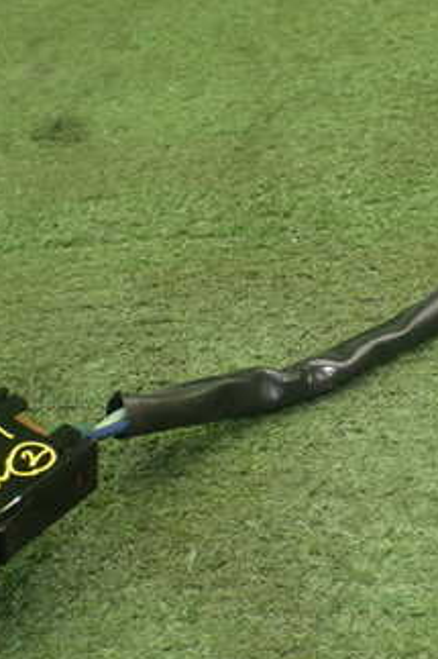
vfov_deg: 34.5
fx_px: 1060
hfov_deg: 23.3
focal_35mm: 58
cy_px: 343
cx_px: 275
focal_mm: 5.4
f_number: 2.3
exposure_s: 1/125
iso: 500
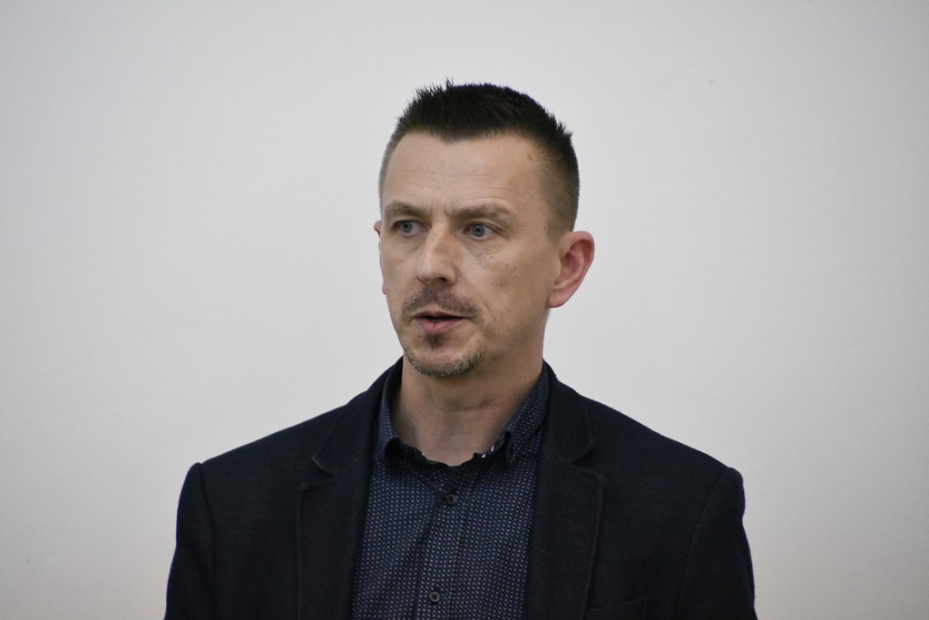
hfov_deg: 4.2
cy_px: 310
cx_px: 464
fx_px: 12775
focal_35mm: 495
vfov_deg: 2.8
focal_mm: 330
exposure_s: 1/500
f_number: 6.3
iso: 6400
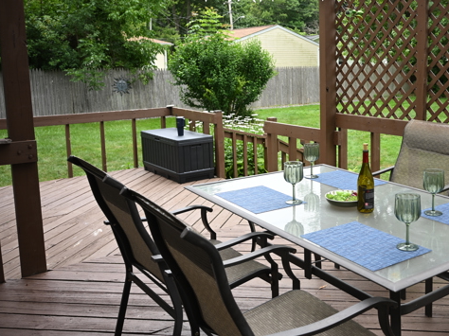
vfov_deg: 37.5
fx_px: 493
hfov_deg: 47.1
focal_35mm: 38
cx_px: 338
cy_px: 129
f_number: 5
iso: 200
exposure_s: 1/320
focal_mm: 26
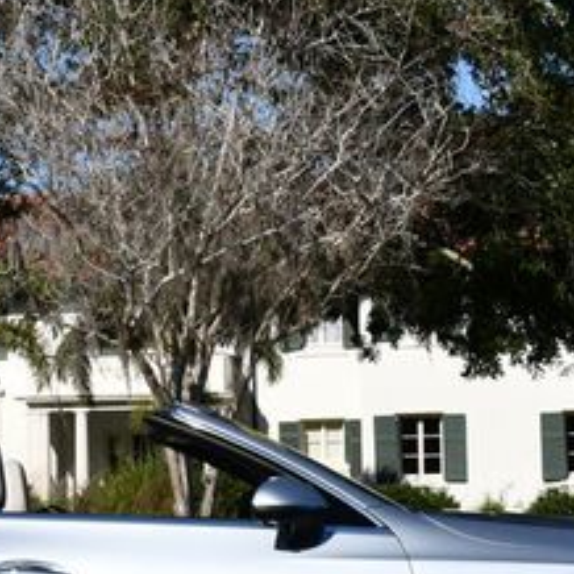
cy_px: 382
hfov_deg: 13.9
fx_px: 2345
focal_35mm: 125
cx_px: 132
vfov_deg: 13.9
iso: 100
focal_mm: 25
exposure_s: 1/320
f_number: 9
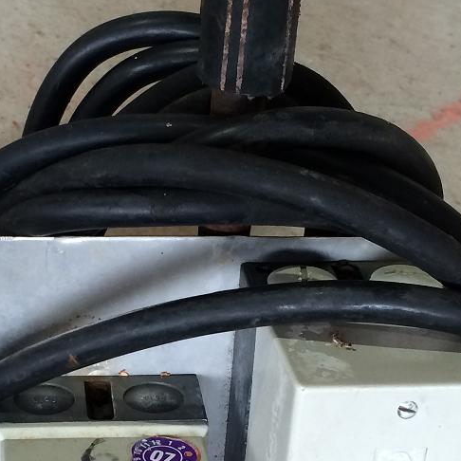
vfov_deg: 19.3
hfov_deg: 19.4
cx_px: 138
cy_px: 356
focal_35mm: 89
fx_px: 1341
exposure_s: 1/33
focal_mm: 4.12
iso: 64
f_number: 2.2
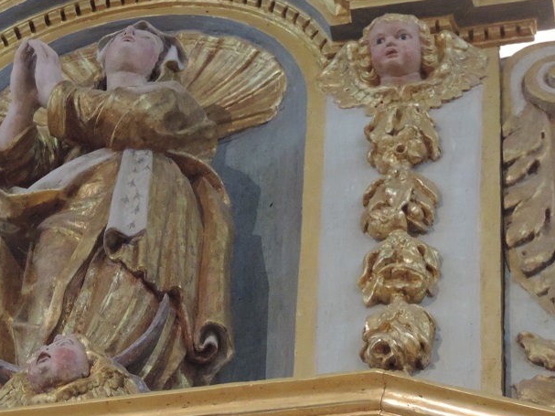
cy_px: 244
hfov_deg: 8.3
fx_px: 3831
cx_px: 169
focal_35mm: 239
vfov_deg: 6.2
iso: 800
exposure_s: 1/20
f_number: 4.4
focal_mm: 25.8
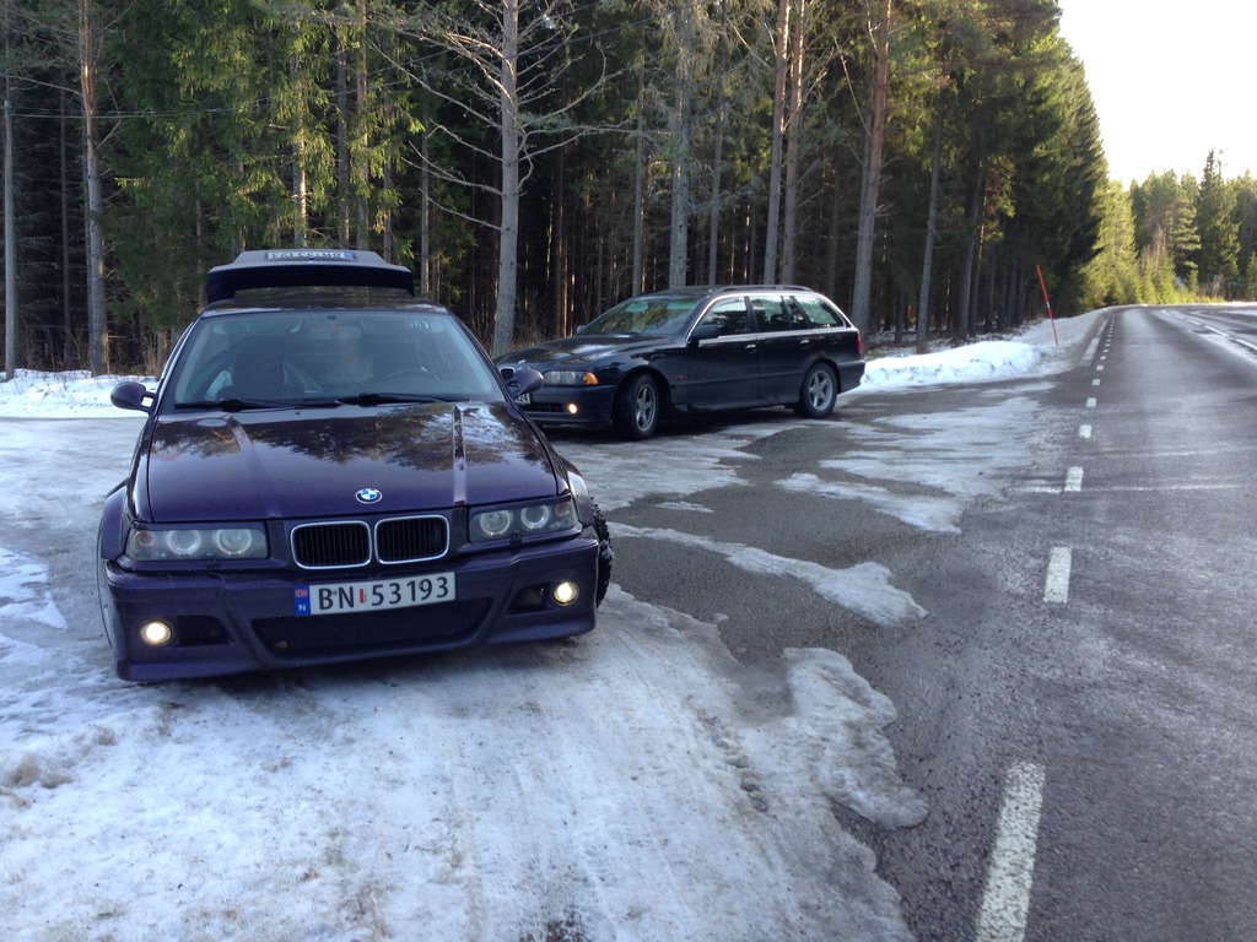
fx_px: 1198
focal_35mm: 33
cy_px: 471
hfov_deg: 55.4
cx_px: 628
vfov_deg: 42.9
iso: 50
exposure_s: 1/135
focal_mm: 4.13
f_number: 2.4
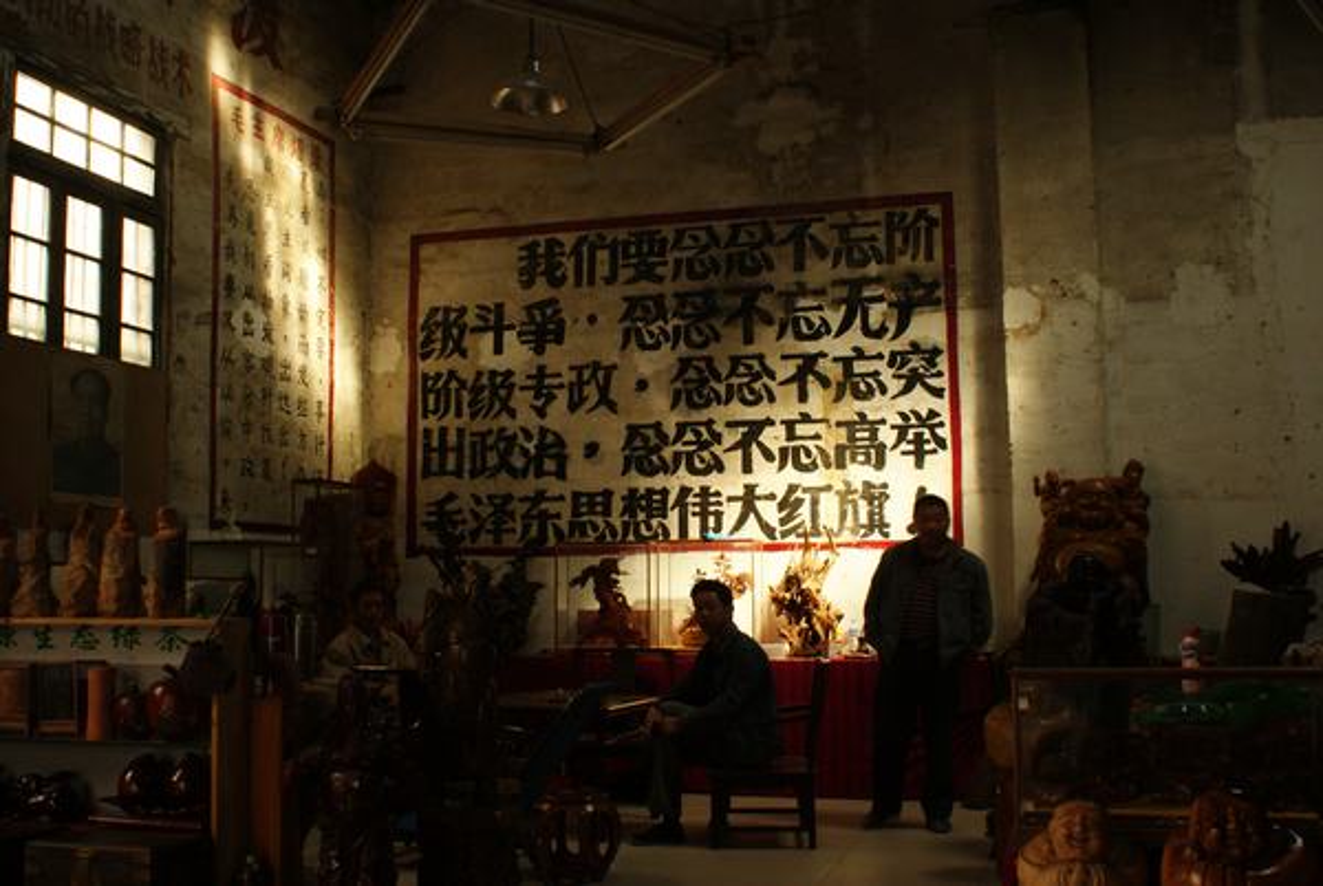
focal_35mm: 39
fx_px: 1435
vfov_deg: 34.3
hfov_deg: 49.5
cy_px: 443
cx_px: 662
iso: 400
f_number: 13
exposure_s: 1/10
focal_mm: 26
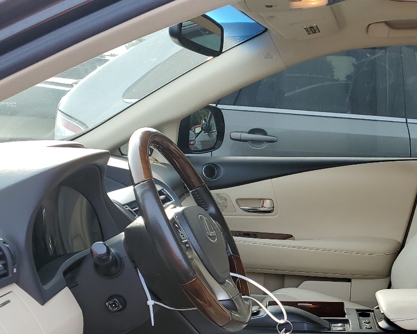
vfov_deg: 28.1
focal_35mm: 52
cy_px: 300
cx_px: 294
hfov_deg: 35.5
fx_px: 642
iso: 50
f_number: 1.5
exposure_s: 1/370
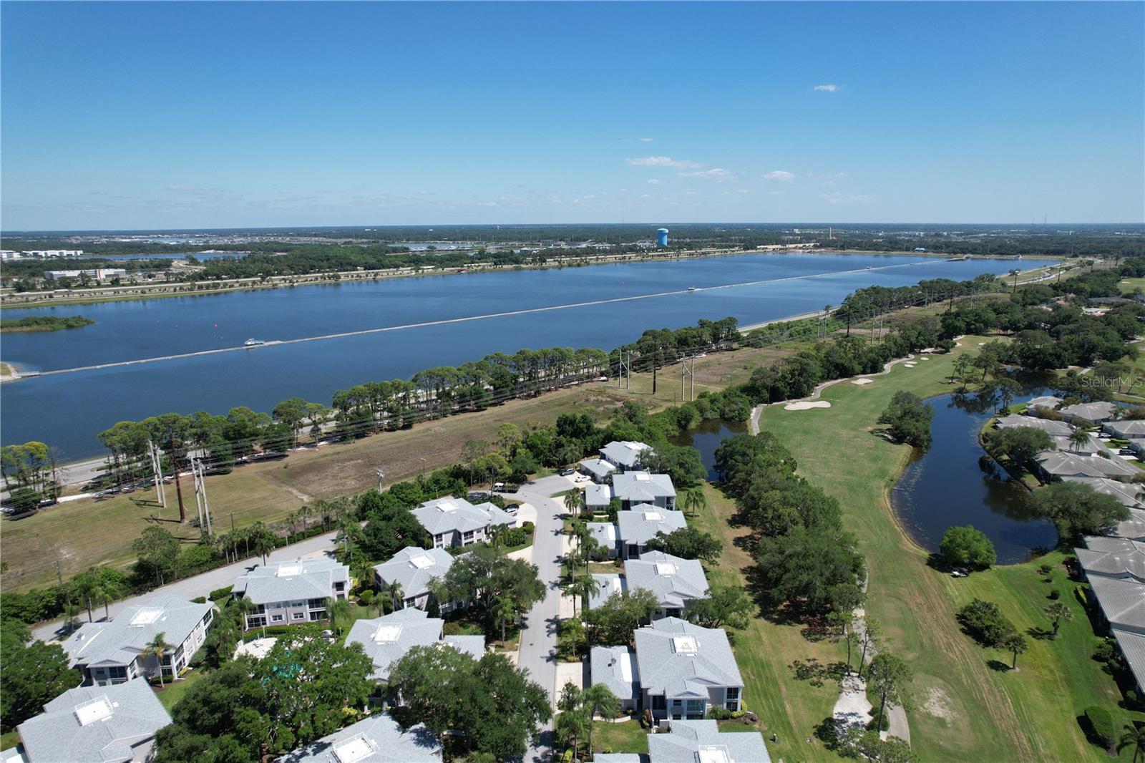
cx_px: 572
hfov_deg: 78.6
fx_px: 700
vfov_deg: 57.2
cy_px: 382
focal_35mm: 22
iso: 110
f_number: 2.8
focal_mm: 8.38
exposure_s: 1/2000
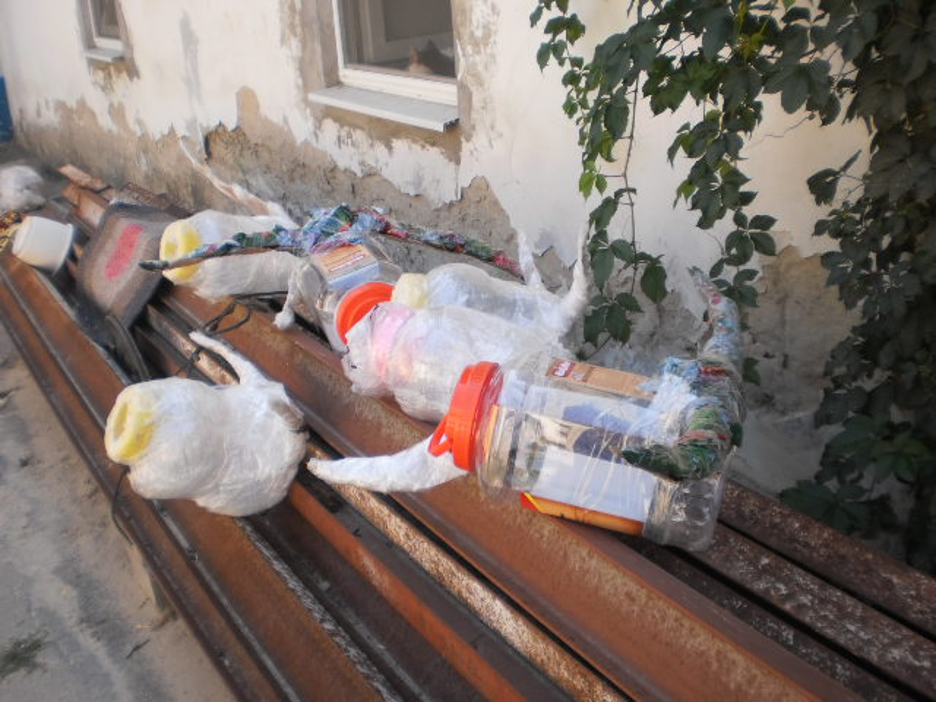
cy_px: 351
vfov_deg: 39.7
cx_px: 468
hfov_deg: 51.4
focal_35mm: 36
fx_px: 973
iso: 100
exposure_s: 1/250
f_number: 3.1
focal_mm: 6.3
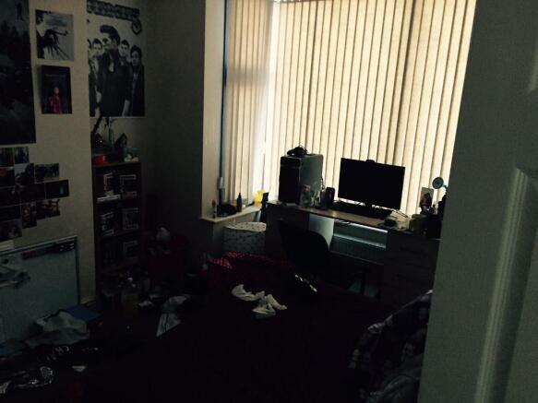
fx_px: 451
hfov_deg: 61.7
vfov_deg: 48.2
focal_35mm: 29
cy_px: 202
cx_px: 269
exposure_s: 1/30
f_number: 2.2
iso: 250
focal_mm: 4.15
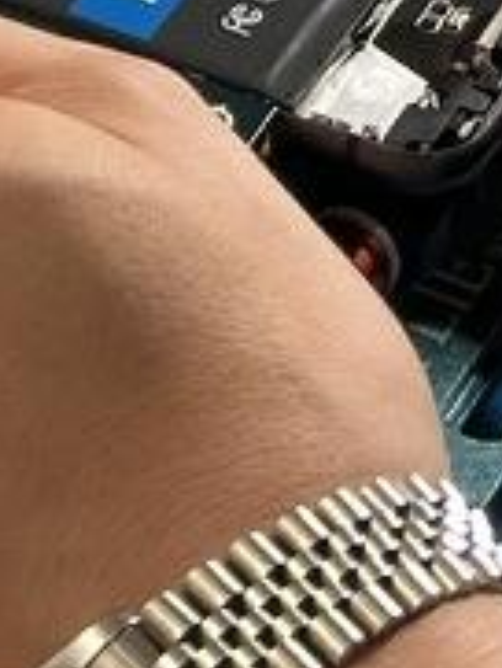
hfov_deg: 5.4
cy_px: -1008
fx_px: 5234
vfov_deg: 6.9
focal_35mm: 271
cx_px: -332
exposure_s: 1/33
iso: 250
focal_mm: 6.86
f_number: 1.78
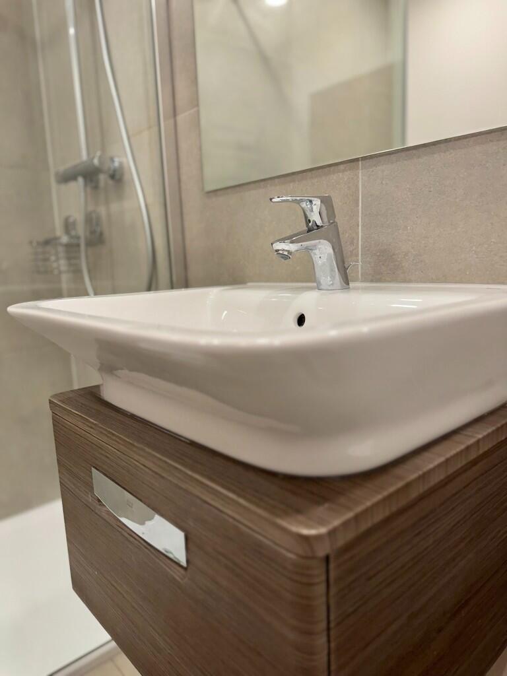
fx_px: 469
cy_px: 338
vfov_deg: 71.6
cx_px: 254
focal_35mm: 24
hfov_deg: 56.8
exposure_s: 1/100
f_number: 1.78
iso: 160
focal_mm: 6.76
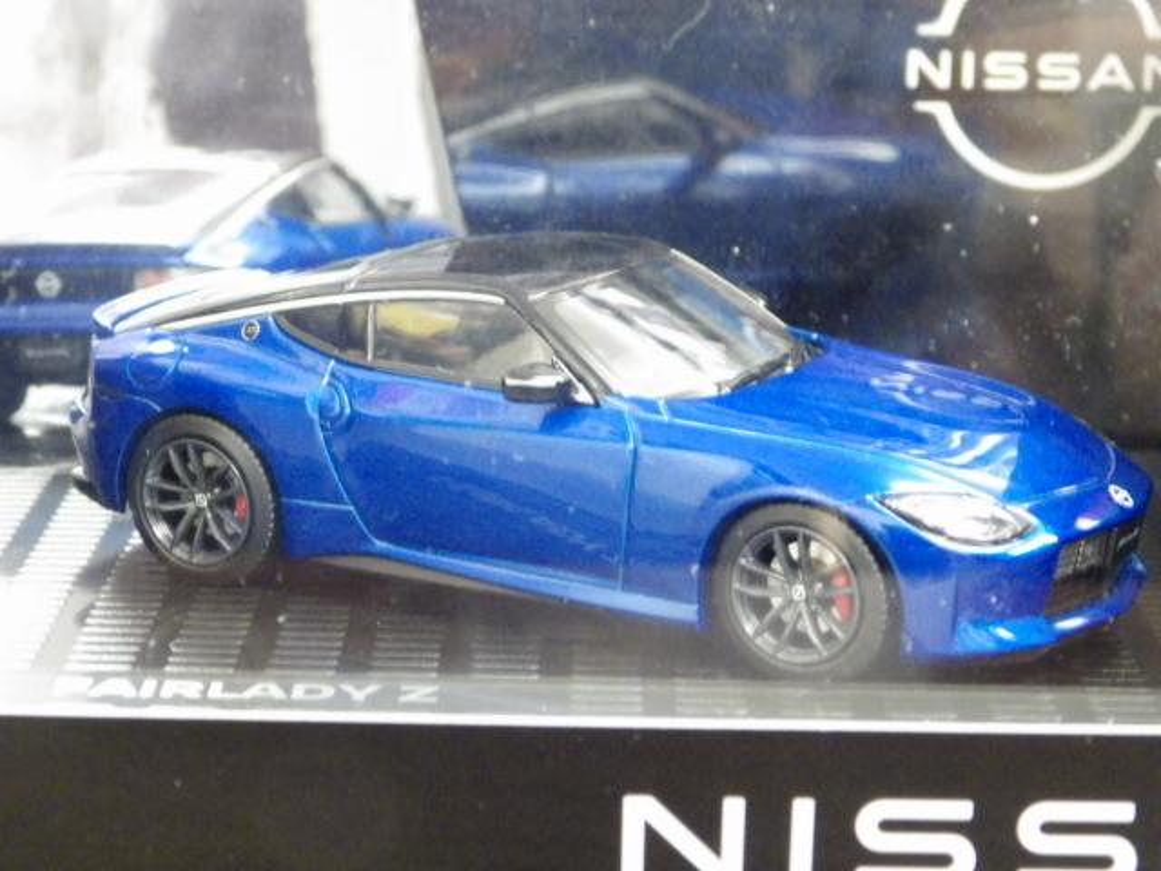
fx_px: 3455
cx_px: 580
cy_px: 436
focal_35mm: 103
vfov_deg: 14.4
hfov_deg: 19.1
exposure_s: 1/8
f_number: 4.6
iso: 1600
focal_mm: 18.4
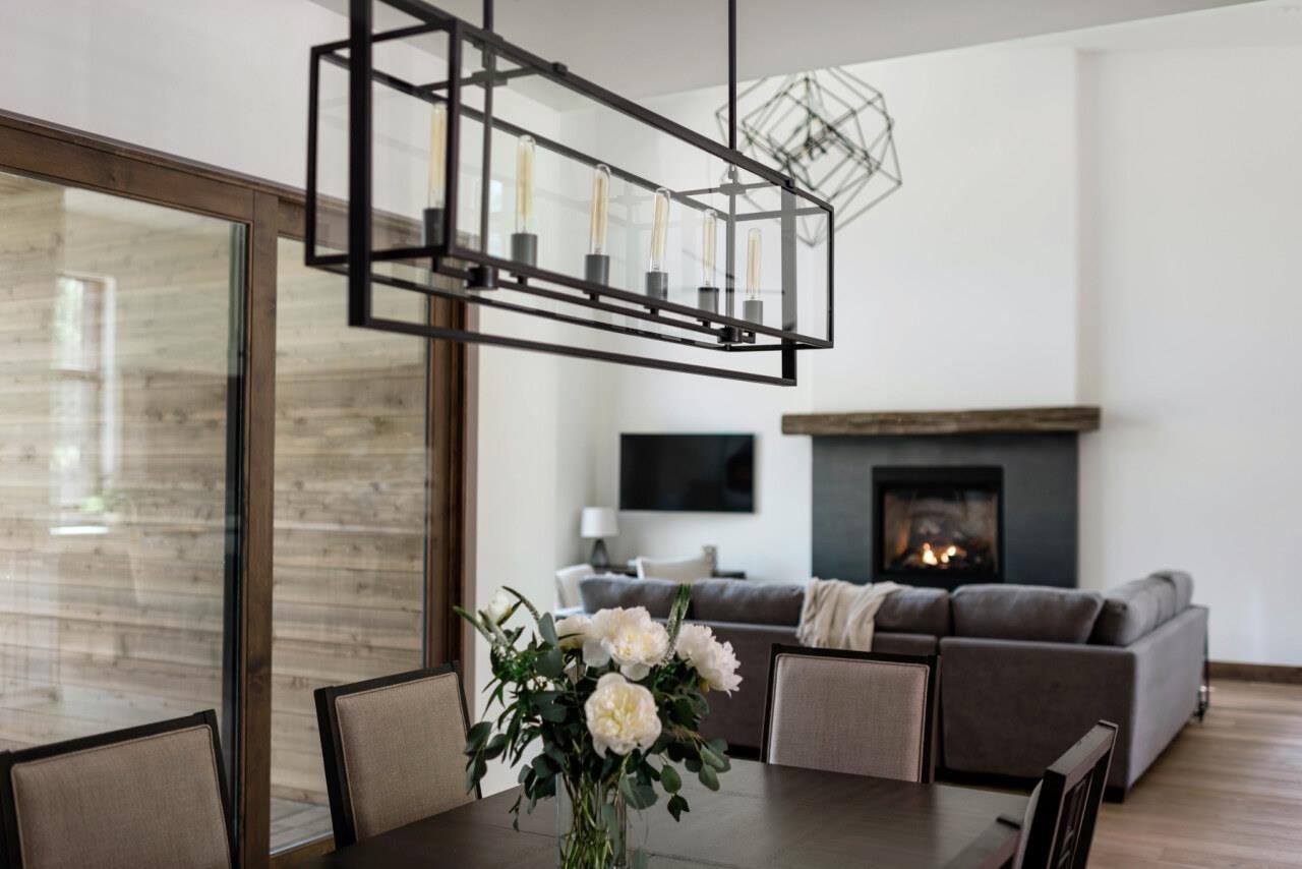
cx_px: 651
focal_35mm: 35
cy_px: 434
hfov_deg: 54.4
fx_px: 1266
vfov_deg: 37.9
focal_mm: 35
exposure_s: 1/160
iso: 320
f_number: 2.2
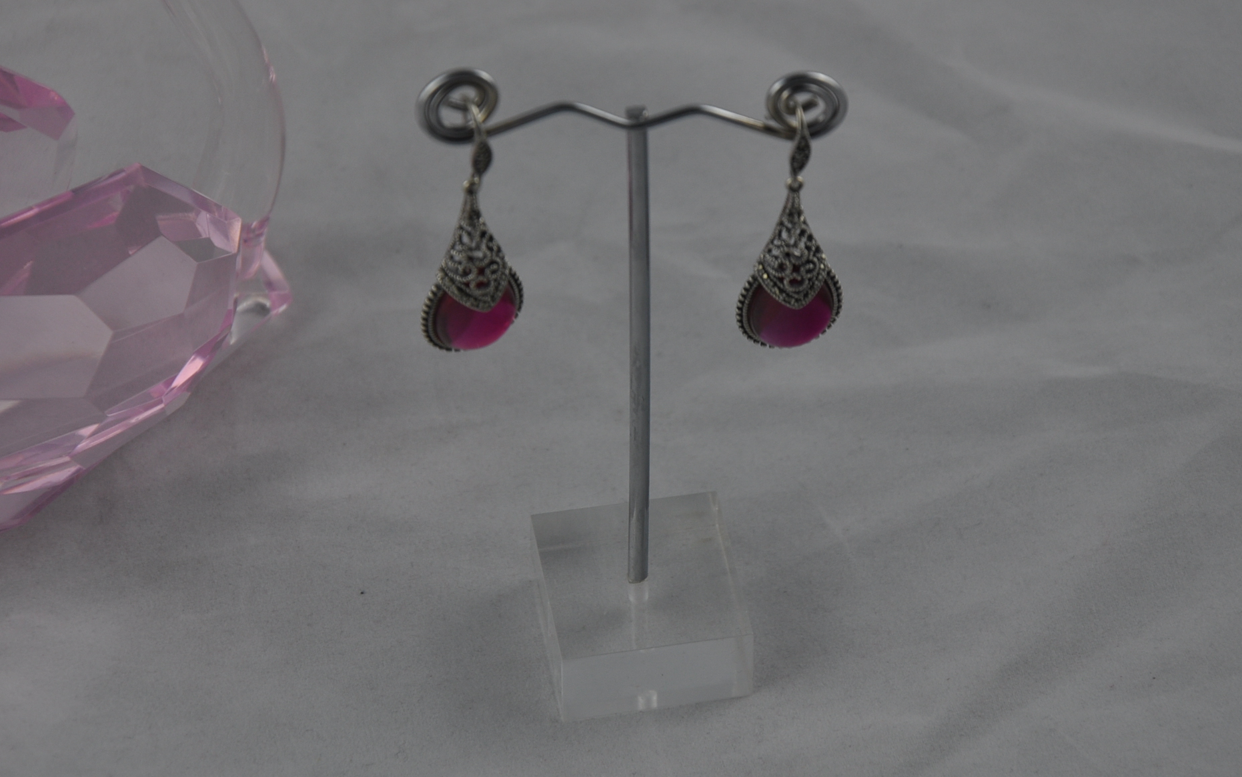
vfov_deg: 7.1
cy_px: 368
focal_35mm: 185
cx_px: 662
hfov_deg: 11.4
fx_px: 6248
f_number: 8
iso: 250
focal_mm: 105
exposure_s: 1/30
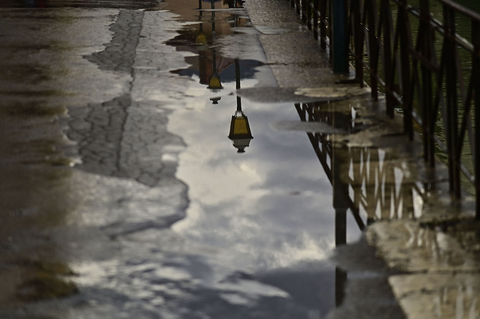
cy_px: 160
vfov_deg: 11.4
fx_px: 1599
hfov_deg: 17.1
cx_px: 240
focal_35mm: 120
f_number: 4
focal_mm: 120
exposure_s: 1/2500
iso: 1250
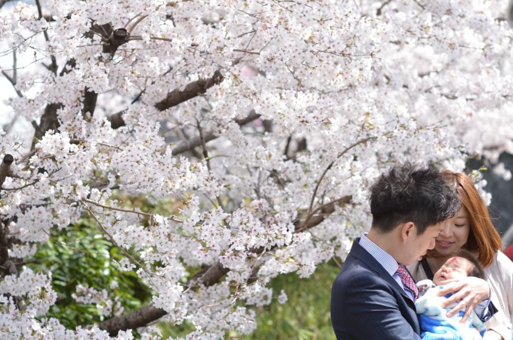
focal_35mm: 128
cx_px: 256
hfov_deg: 16.1
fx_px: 1813
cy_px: 170
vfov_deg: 10.7
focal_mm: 85
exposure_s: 1/800
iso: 400
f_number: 4
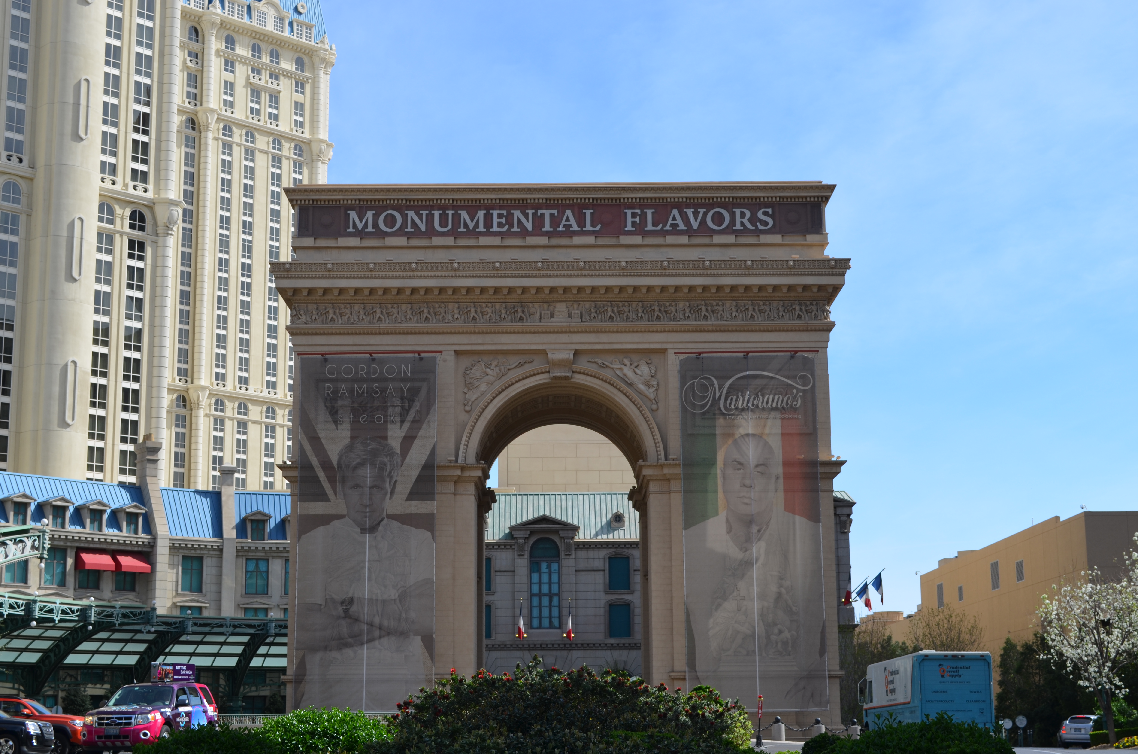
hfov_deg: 36.9
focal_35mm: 54
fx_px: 1703
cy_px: 377
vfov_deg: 25.0
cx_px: 569
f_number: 8
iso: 100
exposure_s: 1/250
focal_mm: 36
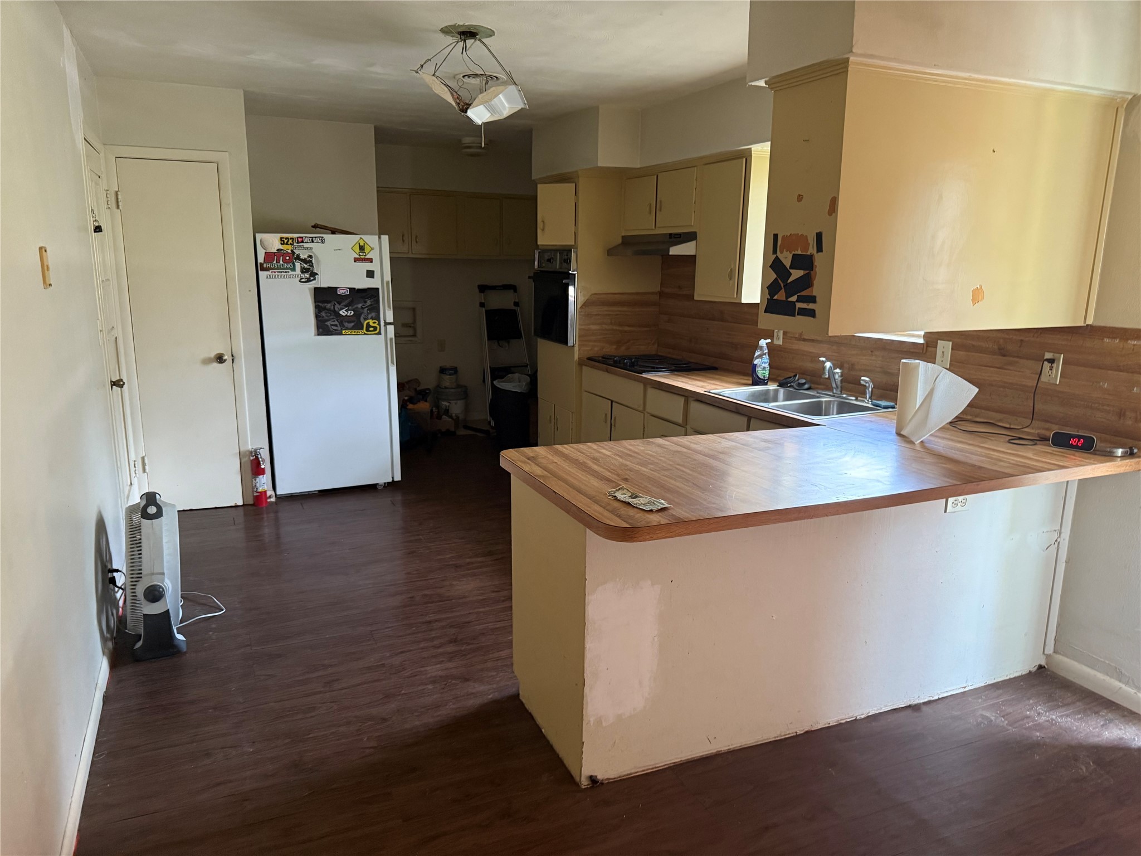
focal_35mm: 24
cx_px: 570
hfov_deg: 71.6
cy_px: 428
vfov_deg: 56.8
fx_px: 791
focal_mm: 6.76
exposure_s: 1/60
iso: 500
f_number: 1.78
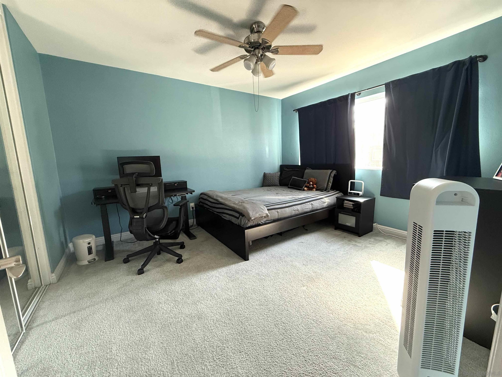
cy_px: 188
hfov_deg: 102.1
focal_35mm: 14
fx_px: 203
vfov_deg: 85.7
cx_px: 251
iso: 320
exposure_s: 1/91
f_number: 2.2
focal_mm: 2.22
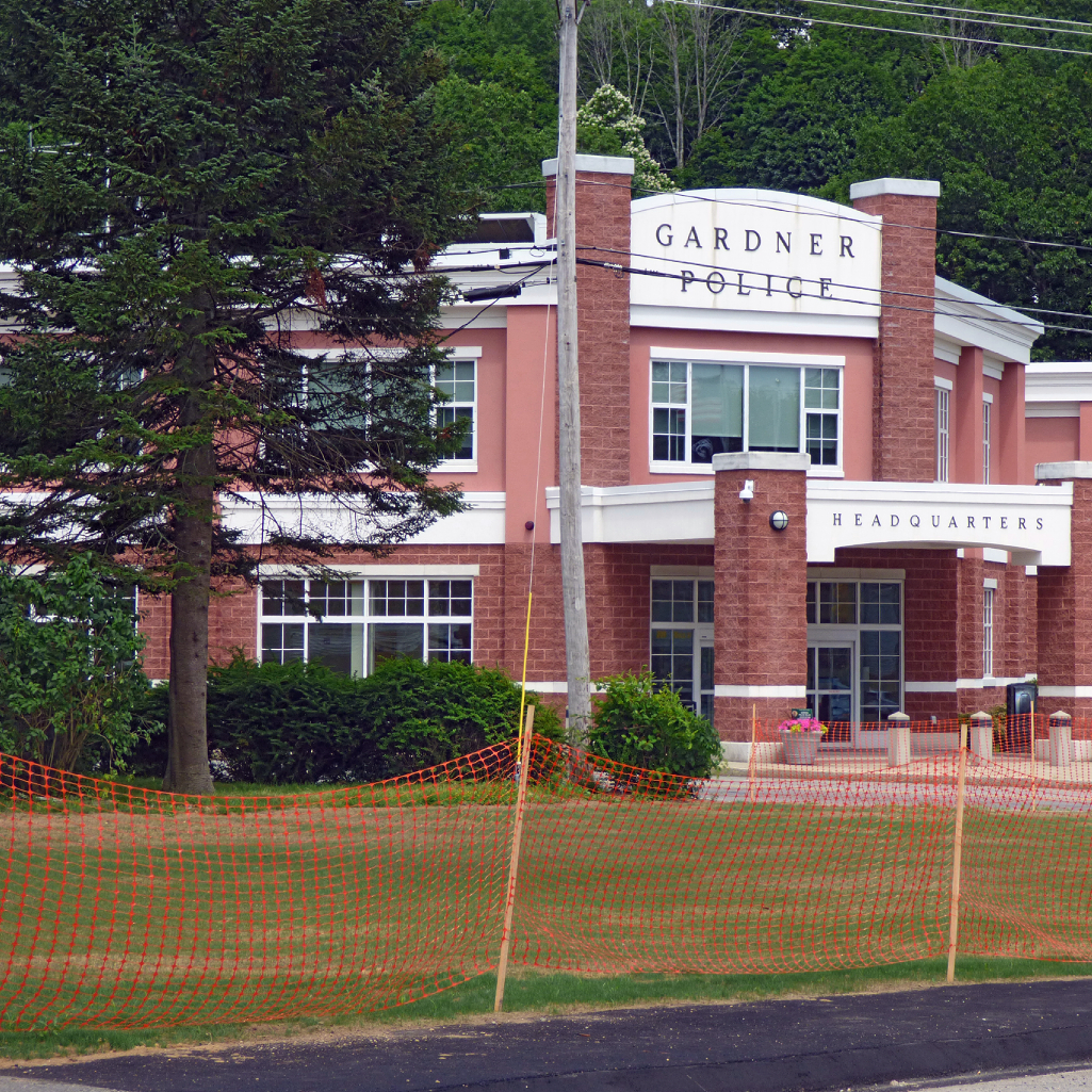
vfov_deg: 15.4
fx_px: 4033
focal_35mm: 113
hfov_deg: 15.4
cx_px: 685
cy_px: 543
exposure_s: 1/500
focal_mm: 17.01
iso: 100
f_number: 4.8
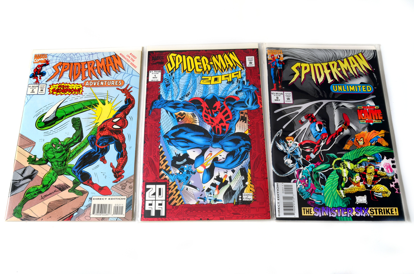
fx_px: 396
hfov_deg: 55.2
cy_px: 137
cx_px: 207
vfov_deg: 38.2
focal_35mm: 34
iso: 200
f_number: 14
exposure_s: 1/160
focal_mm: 23
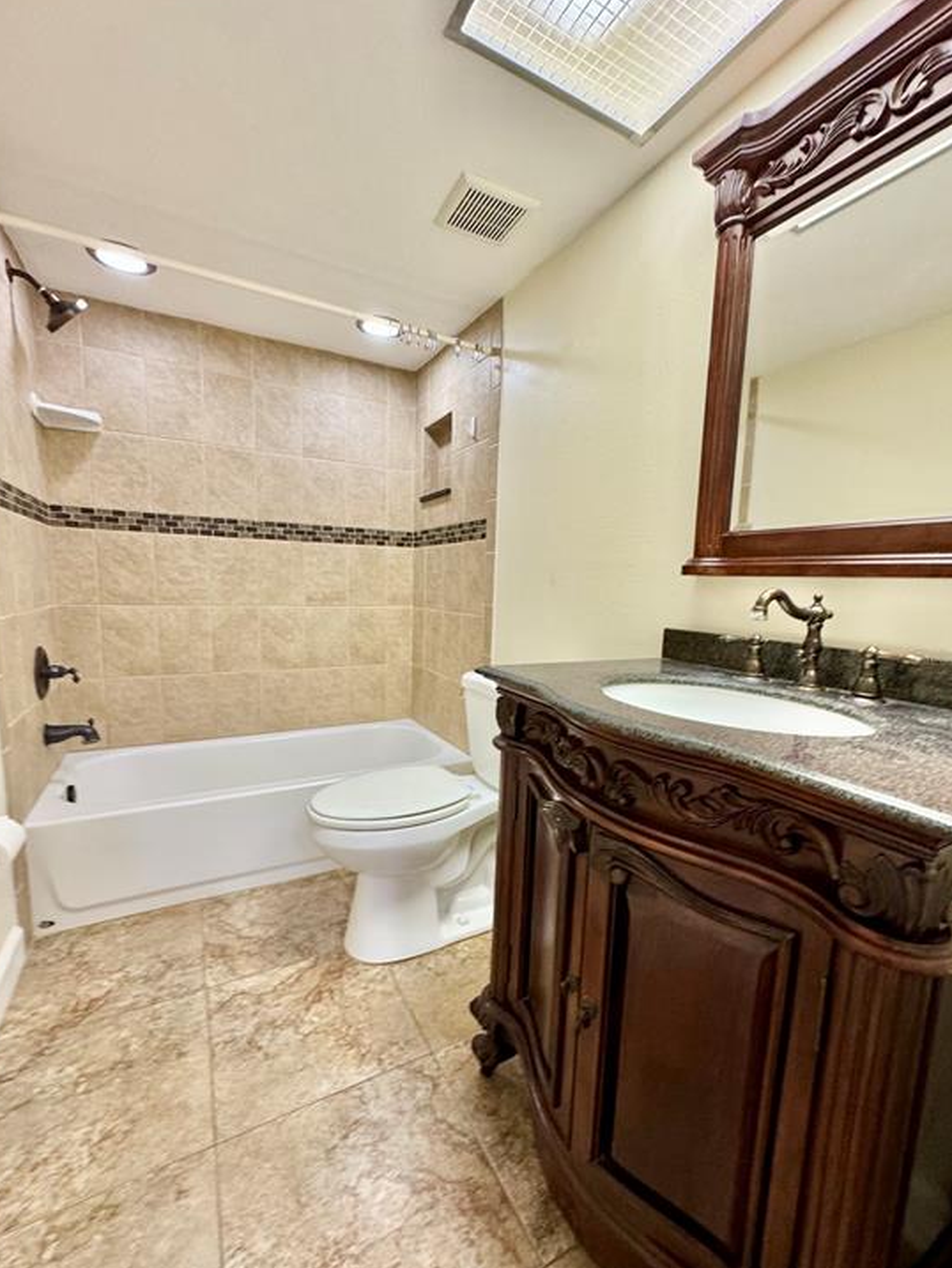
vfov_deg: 98.1
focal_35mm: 15
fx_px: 550
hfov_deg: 81.8
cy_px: 658
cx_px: 487
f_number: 2.2
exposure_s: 1/60
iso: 200
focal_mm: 2.22
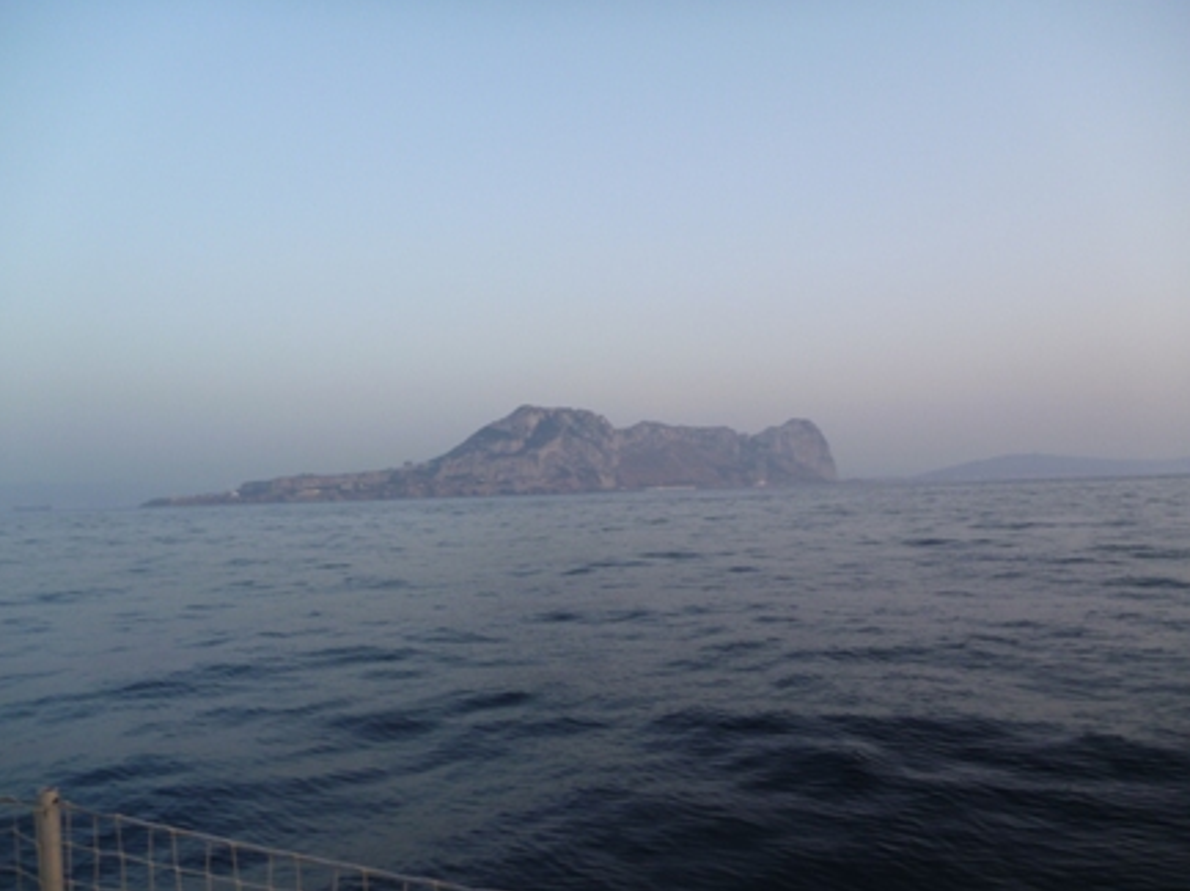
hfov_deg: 61.7
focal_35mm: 29
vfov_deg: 48.2
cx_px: 599
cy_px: 446
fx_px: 996
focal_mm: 4.9
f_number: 3.3
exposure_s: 1/80
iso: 80
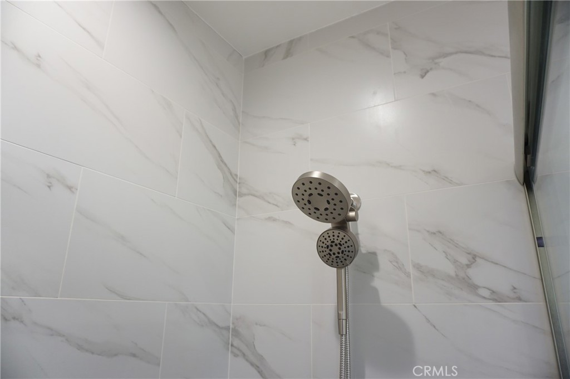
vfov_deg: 53.0
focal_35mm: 24
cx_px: 285
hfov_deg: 73.8
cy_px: 190
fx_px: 380
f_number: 3.5
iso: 400
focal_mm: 16
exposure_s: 1/60
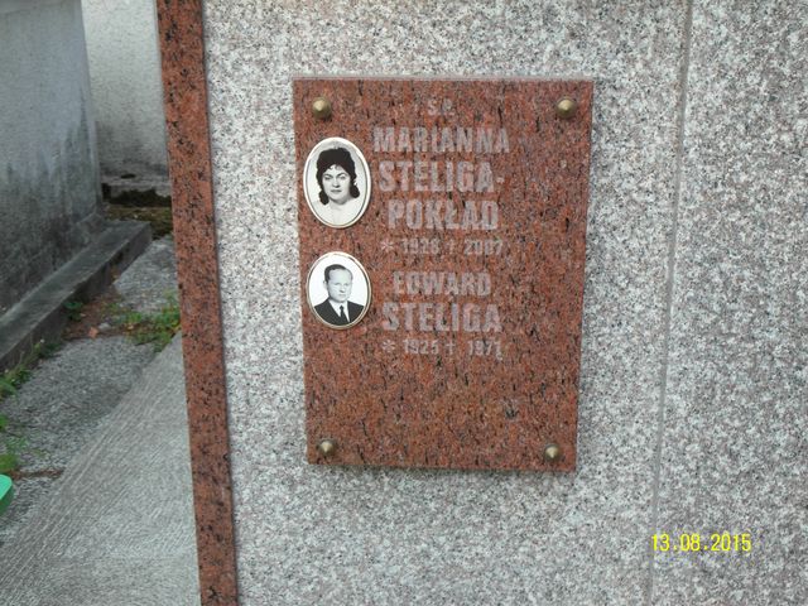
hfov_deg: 38.9
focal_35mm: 49
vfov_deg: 29.7
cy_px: 303
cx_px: 404
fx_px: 1144
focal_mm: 10.6
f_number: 4
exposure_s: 1/180
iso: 80
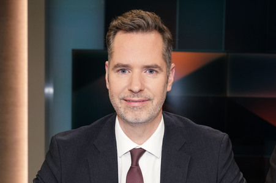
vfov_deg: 33.4
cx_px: 138
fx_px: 306
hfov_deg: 48.5
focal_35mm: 40
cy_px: 92
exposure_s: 1/125
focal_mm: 40
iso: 2000
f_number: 5.6
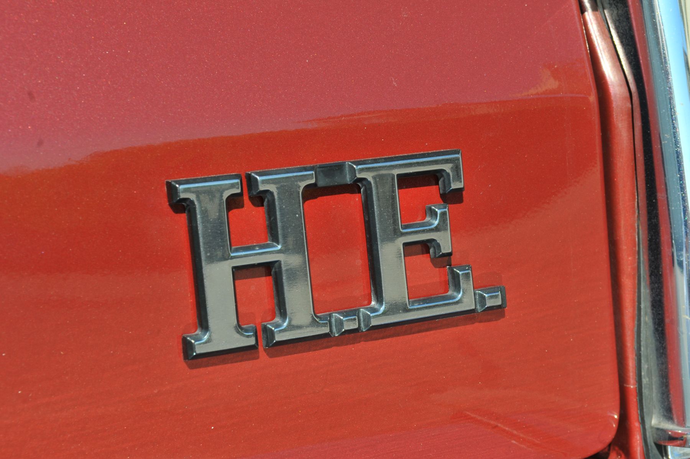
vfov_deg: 16.5
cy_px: 230
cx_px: 345
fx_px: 1580
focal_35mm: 82
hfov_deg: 24.6
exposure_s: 1/125
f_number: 13
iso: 200
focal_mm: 55
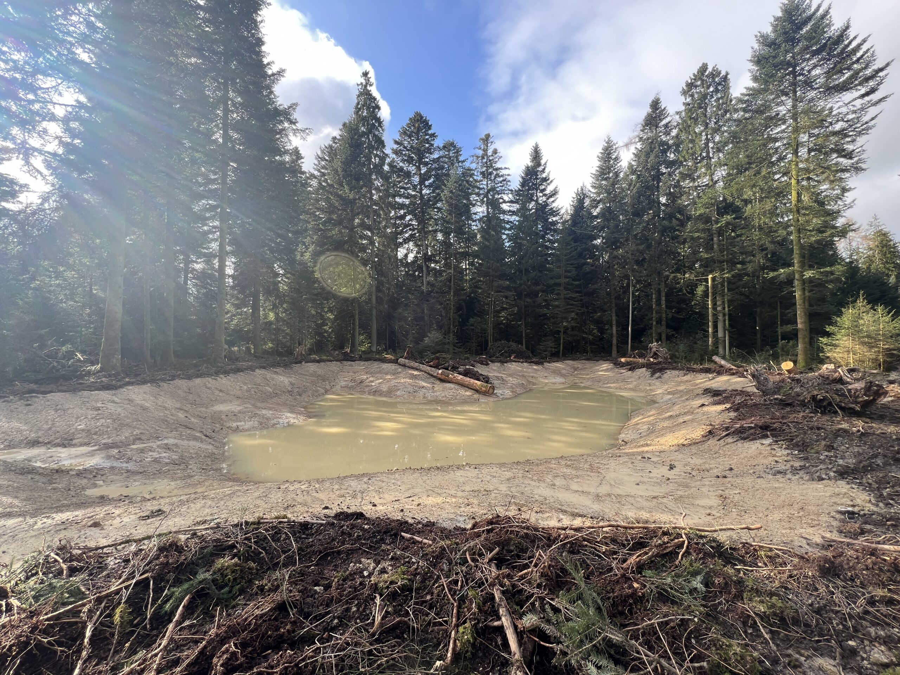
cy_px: 338
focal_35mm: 13
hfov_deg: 106.2
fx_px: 338
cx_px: 450
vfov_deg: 89.9
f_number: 1.8
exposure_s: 1/196
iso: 32
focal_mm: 1.57
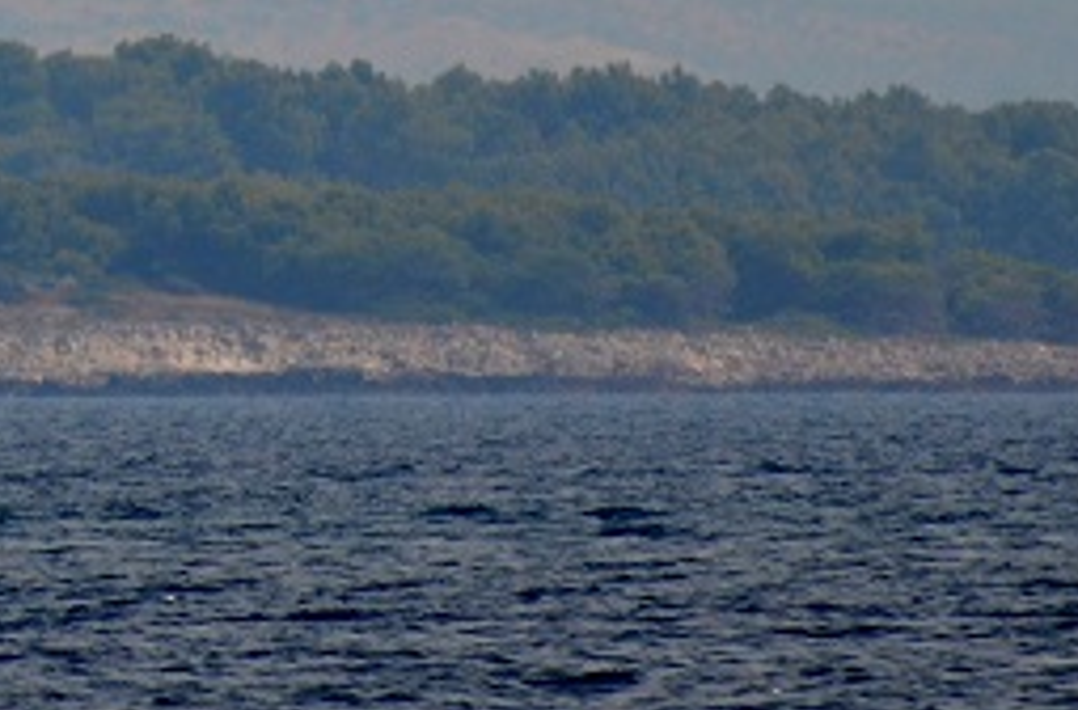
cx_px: -281
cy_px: -247
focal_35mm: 1766
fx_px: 52687
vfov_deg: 0.8
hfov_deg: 1.2
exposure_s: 1/2500
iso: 400
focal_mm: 300
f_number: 5.6
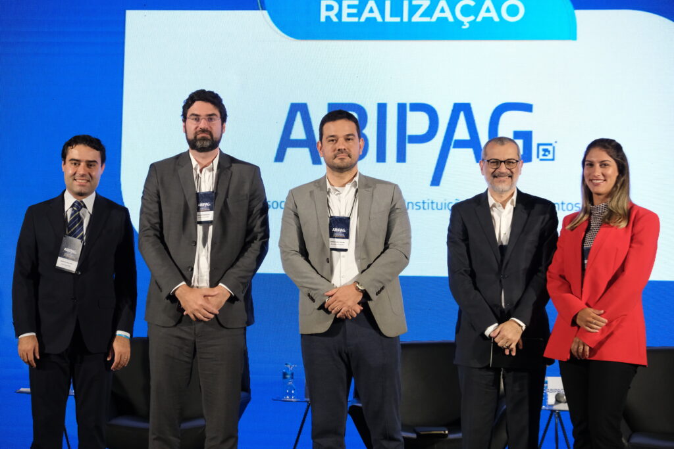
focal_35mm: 83
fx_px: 1554
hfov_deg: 24.5
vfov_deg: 16.5
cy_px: 224
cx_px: 337
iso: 2500
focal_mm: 55
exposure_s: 1/160
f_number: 4
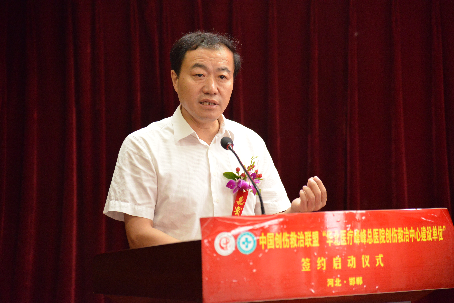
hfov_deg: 17.1
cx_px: 227
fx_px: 1514
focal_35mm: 120
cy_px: 152
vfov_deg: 11.4
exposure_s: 1/250
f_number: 4
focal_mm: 120
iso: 5000
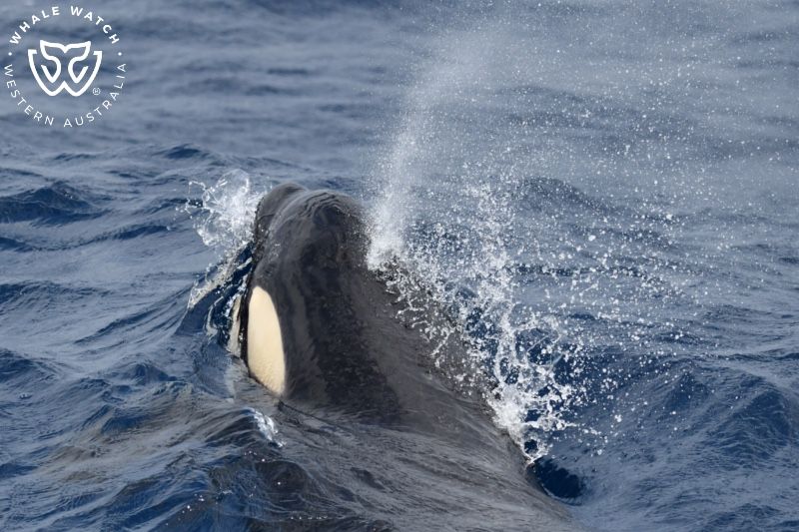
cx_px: 400
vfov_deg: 7.8
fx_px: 3883
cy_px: 266
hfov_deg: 11.7
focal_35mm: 175
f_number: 5.3
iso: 1000
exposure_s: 1/8000
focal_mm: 175
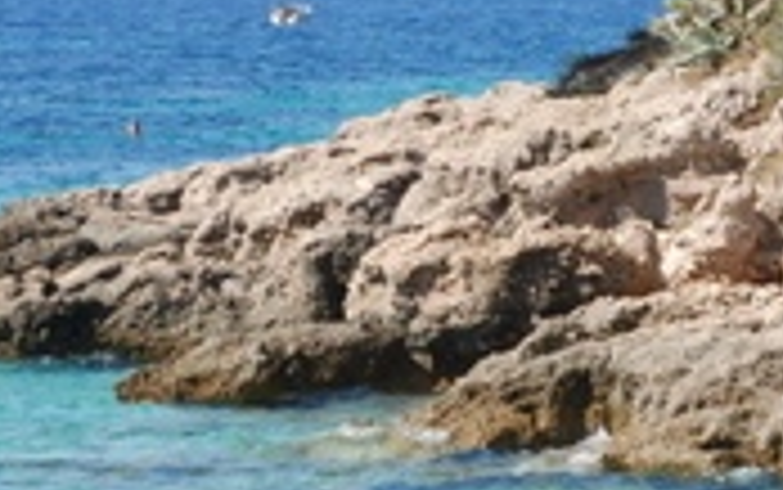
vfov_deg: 3.2
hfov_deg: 5.1
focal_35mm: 415
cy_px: -110
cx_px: 688
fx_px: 8862
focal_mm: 98
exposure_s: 1/200
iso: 200
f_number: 10
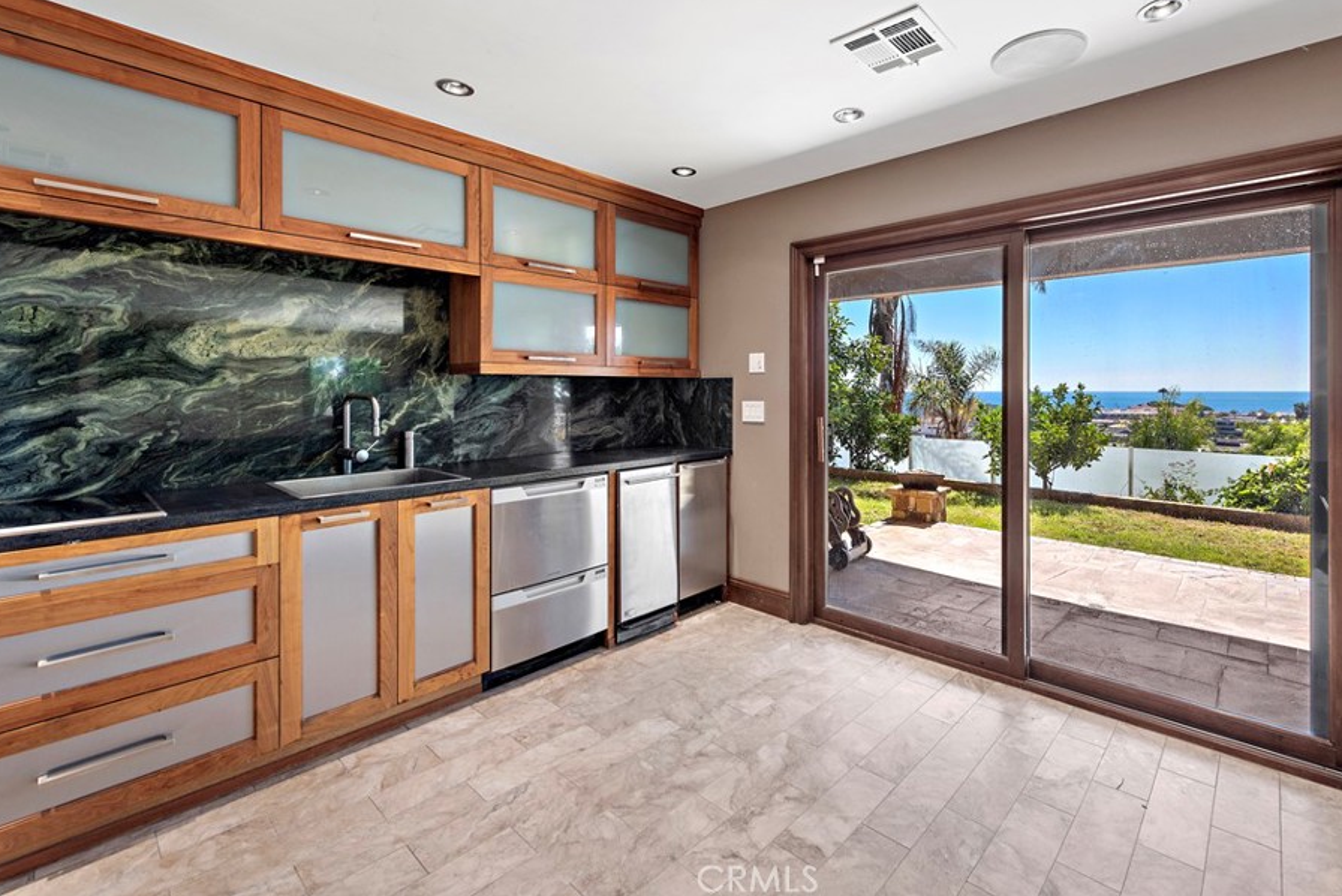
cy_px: 389
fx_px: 597
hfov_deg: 96.5
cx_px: 732
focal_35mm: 16
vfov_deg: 73.4
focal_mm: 14
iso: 125
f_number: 7.1
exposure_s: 1/160
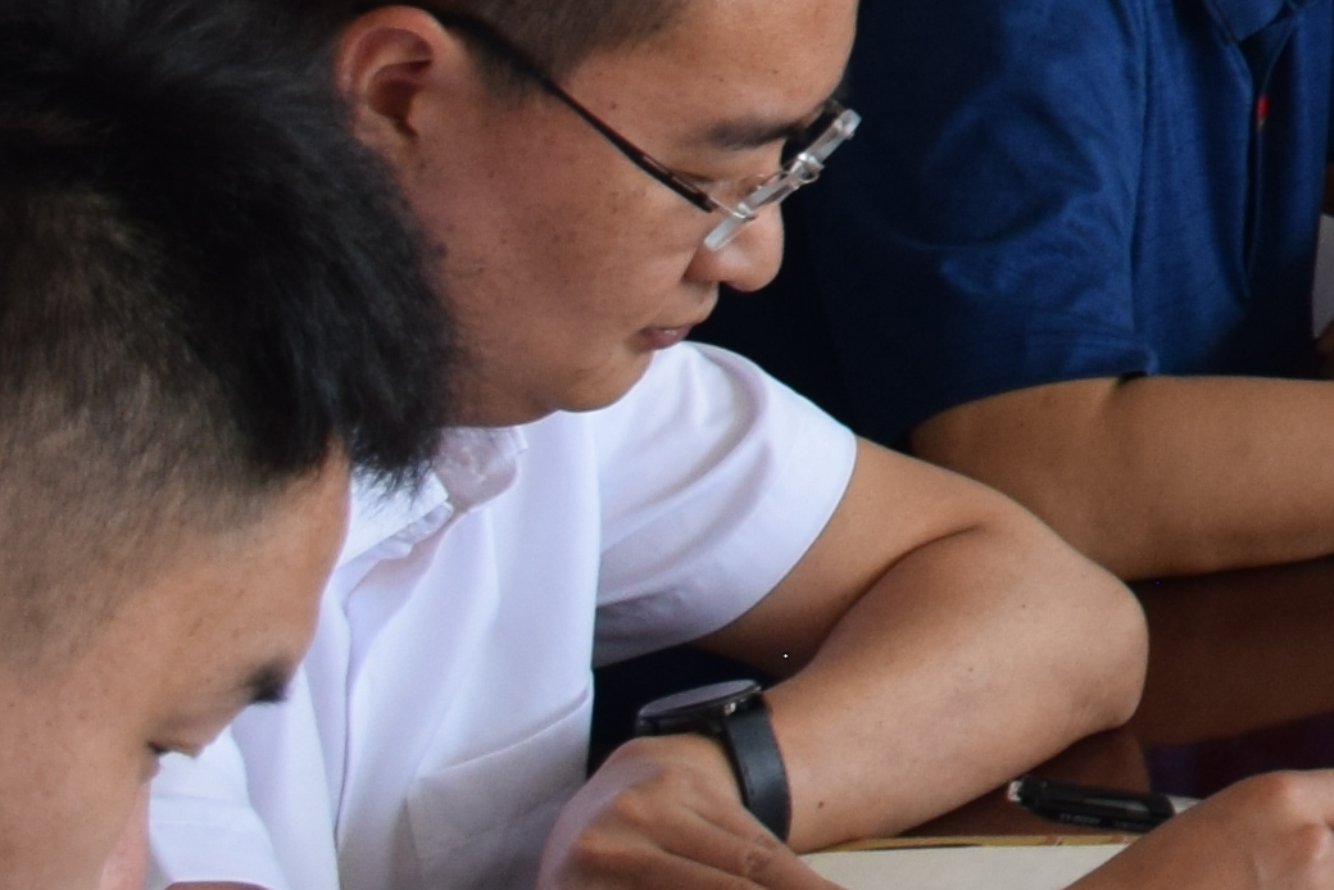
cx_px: 2910
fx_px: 6412
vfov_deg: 7.6
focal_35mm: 173
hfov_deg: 10.6
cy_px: -999
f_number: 5.6
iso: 400
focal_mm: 20
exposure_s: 1/125
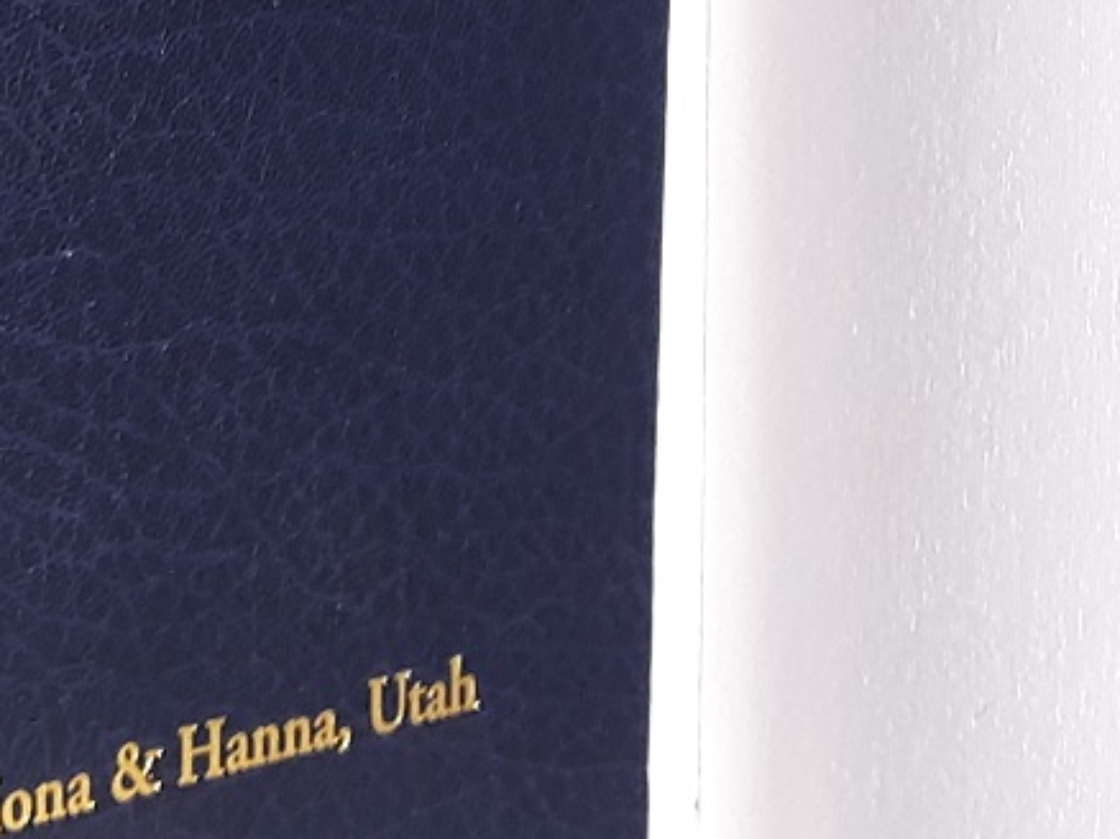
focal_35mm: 132
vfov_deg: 10.9
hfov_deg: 14.3
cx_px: -378
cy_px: -286
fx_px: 4269
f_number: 1.7
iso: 80
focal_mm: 3.7
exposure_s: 1/40
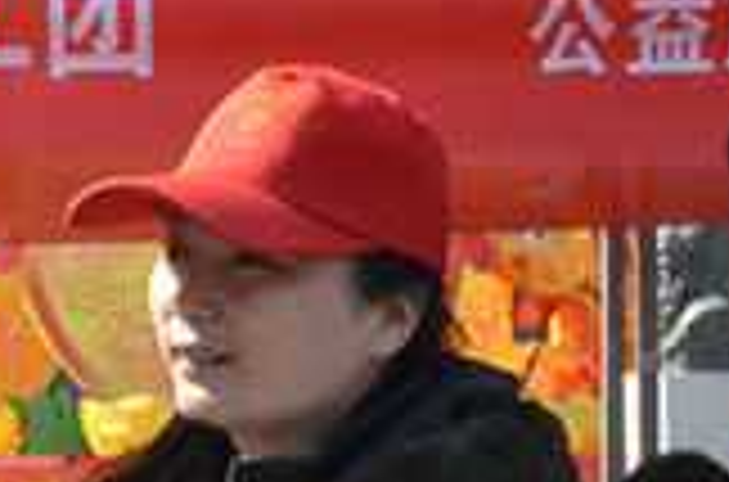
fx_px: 2019
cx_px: -297
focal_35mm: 100
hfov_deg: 18.6
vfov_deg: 13.6
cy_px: 338
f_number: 13
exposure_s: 1/640
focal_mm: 18
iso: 2000
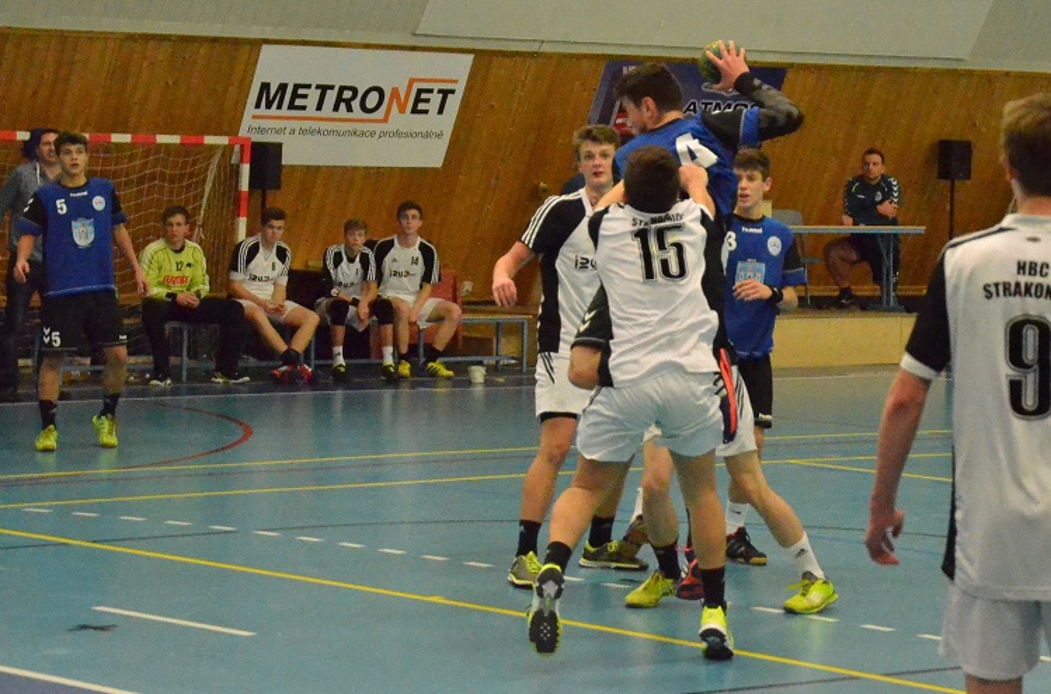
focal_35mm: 125
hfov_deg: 16.4
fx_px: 3639
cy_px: 143
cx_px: 675
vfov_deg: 10.9
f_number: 5
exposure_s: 1/800
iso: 6400
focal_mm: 52
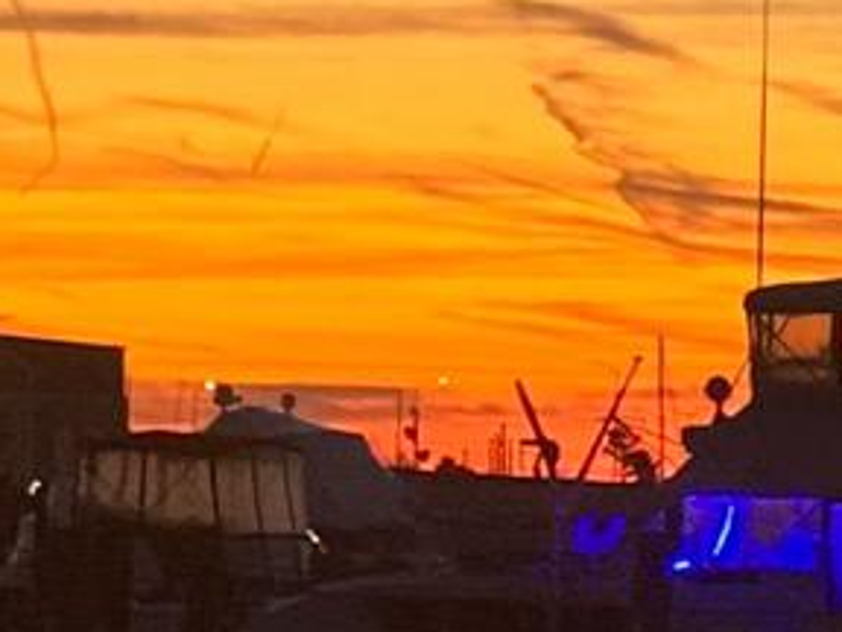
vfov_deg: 4.4
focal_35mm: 341
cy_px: 553
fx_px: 8294
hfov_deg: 5.8
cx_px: 1047
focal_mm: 6.76
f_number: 1.78
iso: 320
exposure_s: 1/40
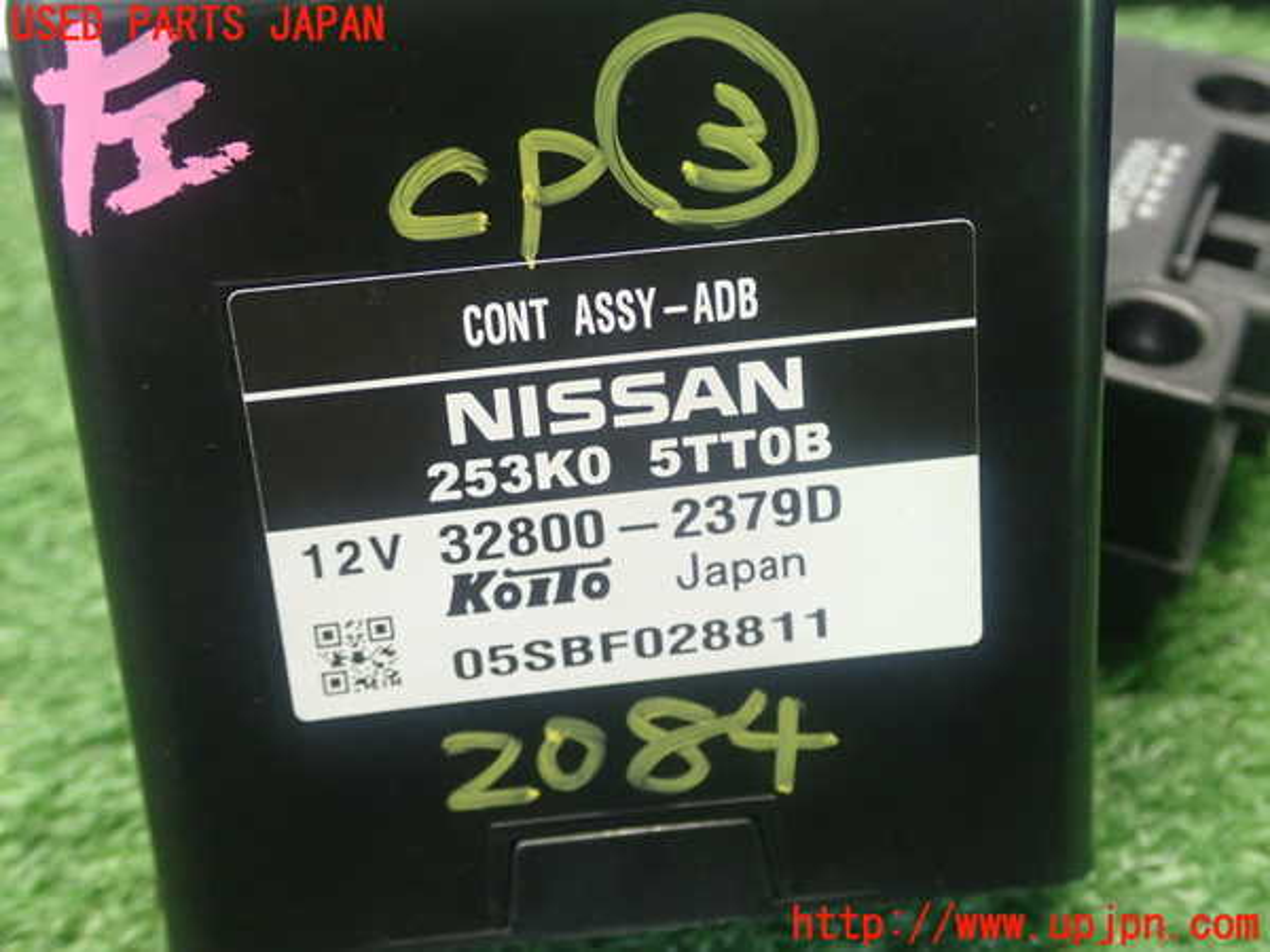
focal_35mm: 44
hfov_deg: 42.9
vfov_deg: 32.9
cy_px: 476
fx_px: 1614
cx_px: 635
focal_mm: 7.84
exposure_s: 1/40
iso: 800
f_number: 2.9
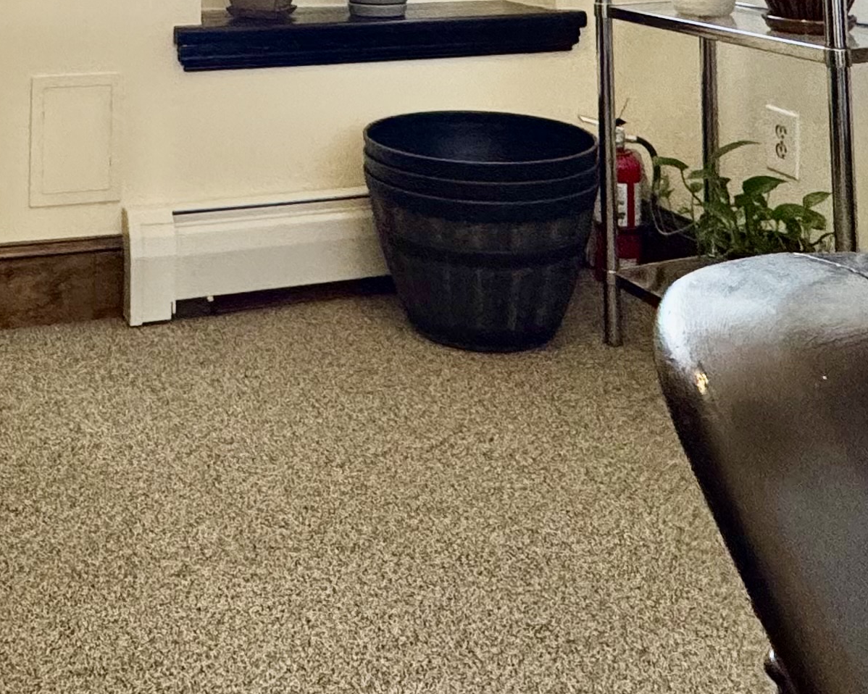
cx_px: 222
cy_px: -224
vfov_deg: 27.1
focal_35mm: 46
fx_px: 1182
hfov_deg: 39.3
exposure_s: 1/60
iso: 320
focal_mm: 2.22
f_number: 2.2
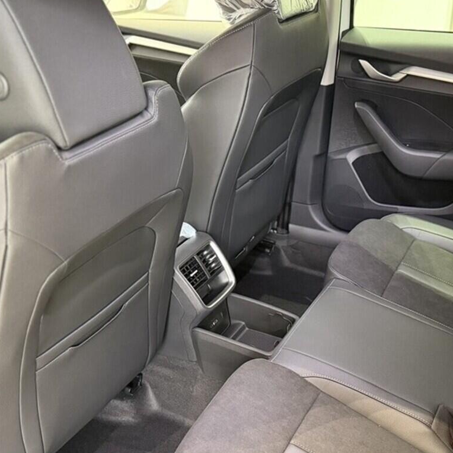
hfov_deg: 41.3
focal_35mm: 40
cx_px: 301
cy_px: 306
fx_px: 592
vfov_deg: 41.3
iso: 1000
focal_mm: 6.76
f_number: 1.78
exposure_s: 1/33
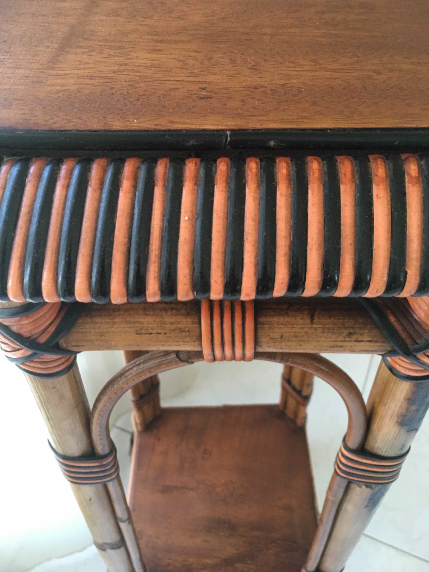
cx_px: 214
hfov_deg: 48.2
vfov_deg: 61.7
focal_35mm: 29
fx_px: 479
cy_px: 286
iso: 160
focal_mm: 4.15
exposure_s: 1/33
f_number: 2.2
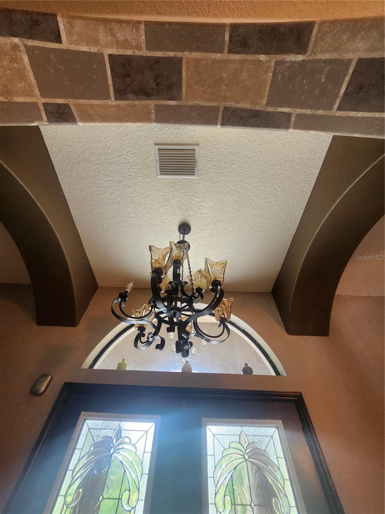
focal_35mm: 13
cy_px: 257
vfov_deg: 106.2
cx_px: 192
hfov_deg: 89.9
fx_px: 193
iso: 320
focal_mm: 1.74
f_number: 2.2
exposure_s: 1/60
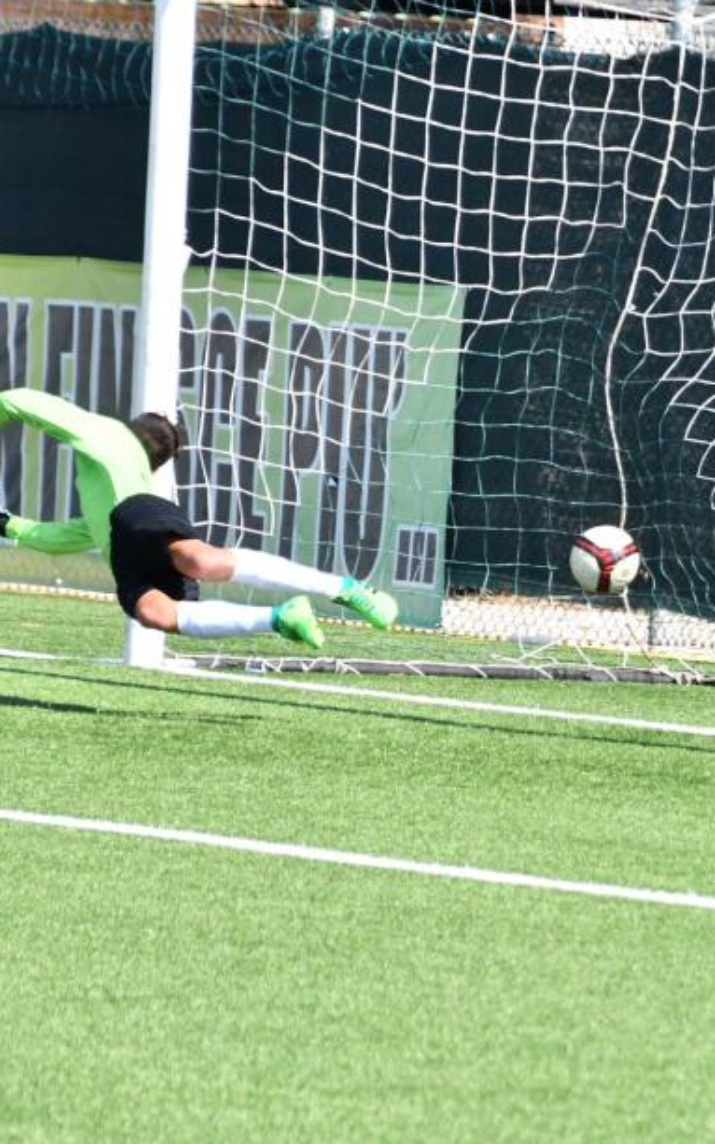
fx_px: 12568
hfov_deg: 3.3
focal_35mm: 403
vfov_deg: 5.2
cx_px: 691
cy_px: 599
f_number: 6.3
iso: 800
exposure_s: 1/2000
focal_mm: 135
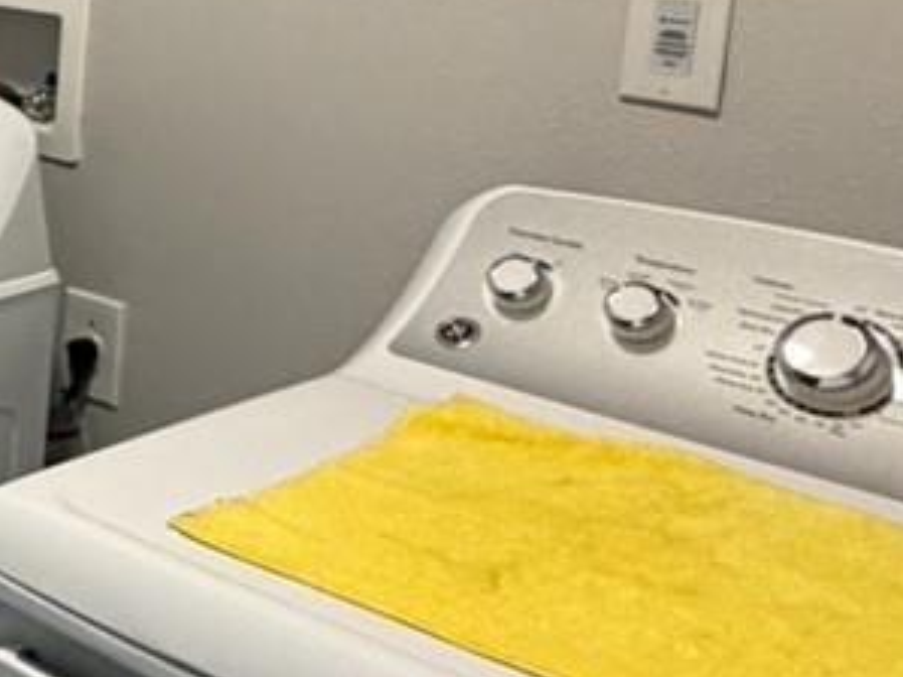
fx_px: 1956
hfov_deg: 20.0
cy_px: 79
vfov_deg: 19.3
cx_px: -655
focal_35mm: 75
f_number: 2.2
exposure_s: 1/120
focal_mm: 2.22
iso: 250
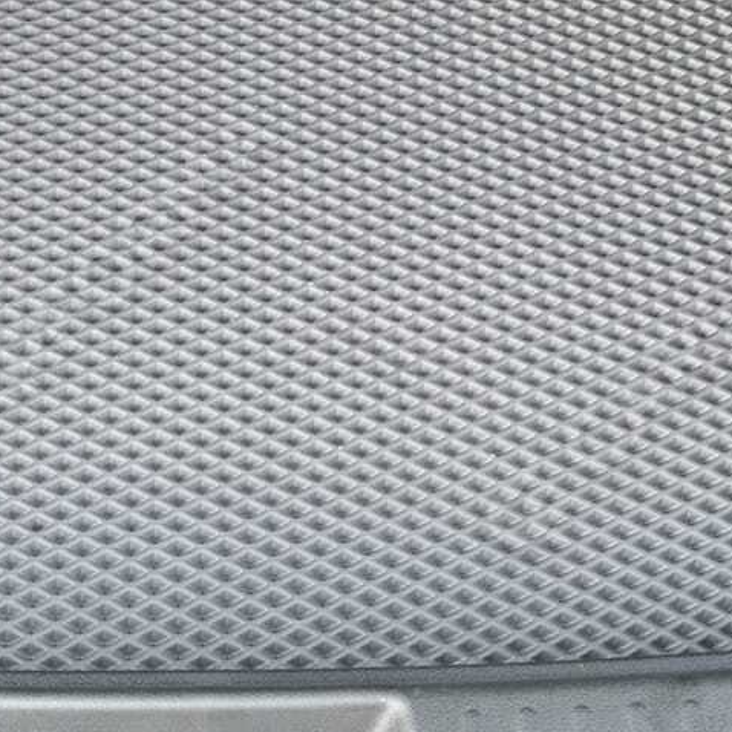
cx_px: 149
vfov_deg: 20.7
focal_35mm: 82
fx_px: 1962
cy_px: 70
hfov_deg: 20.9
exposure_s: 1/15
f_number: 8
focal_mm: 22
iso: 400
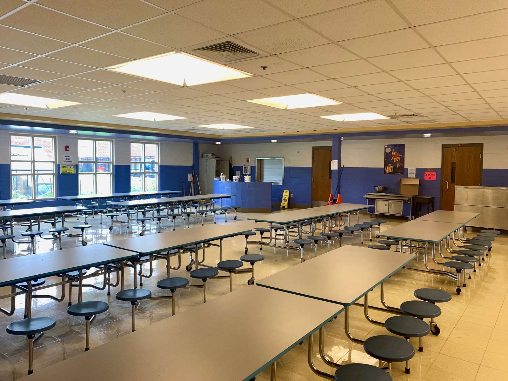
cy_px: 190
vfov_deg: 53.1
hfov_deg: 67.3
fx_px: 382
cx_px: 254
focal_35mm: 26
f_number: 1.8
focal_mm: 4.25
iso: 50
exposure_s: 1/121
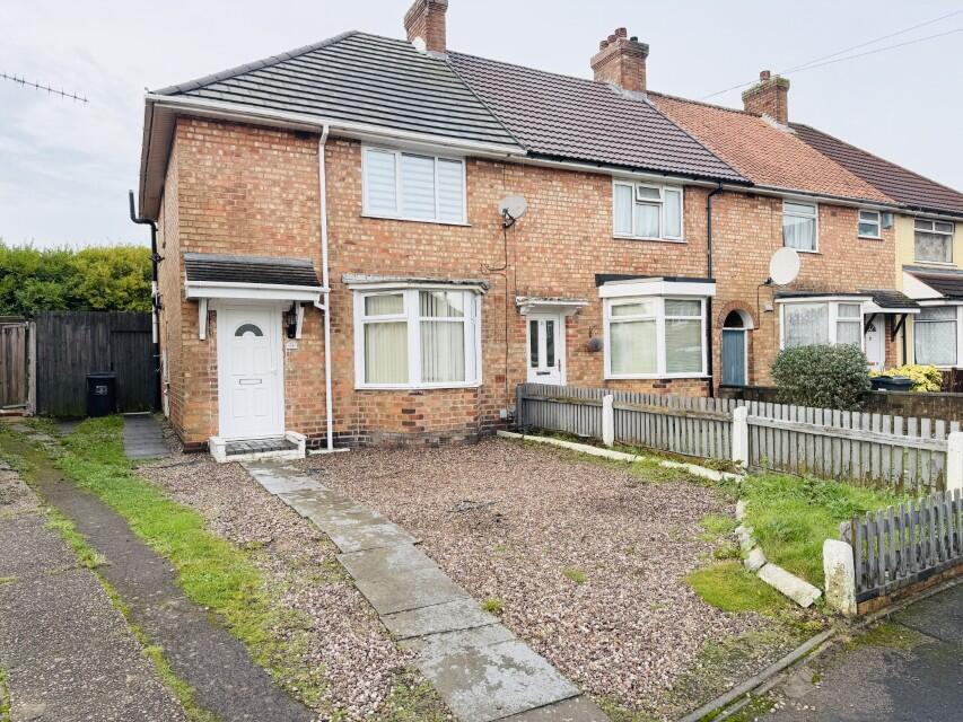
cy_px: 361
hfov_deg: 71.6
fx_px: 668
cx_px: 482
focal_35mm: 24
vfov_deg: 56.8
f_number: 1.78
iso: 80
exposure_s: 1/693
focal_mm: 6.76
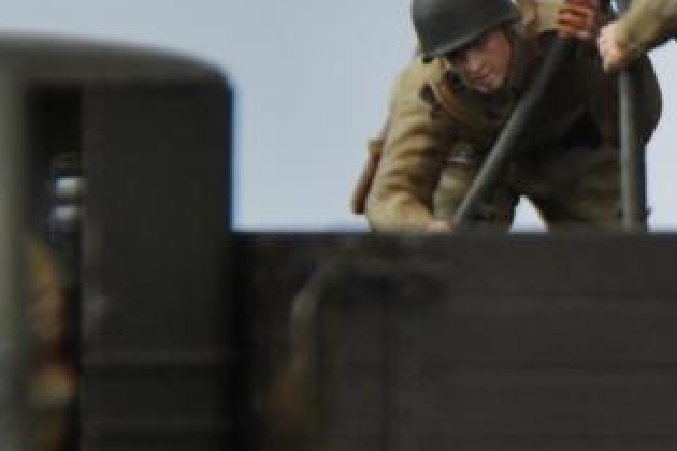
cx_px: 982
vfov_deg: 2.7
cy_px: 40
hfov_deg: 4.0
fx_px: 9639
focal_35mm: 513
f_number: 5.6
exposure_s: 1/25
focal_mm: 105
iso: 400
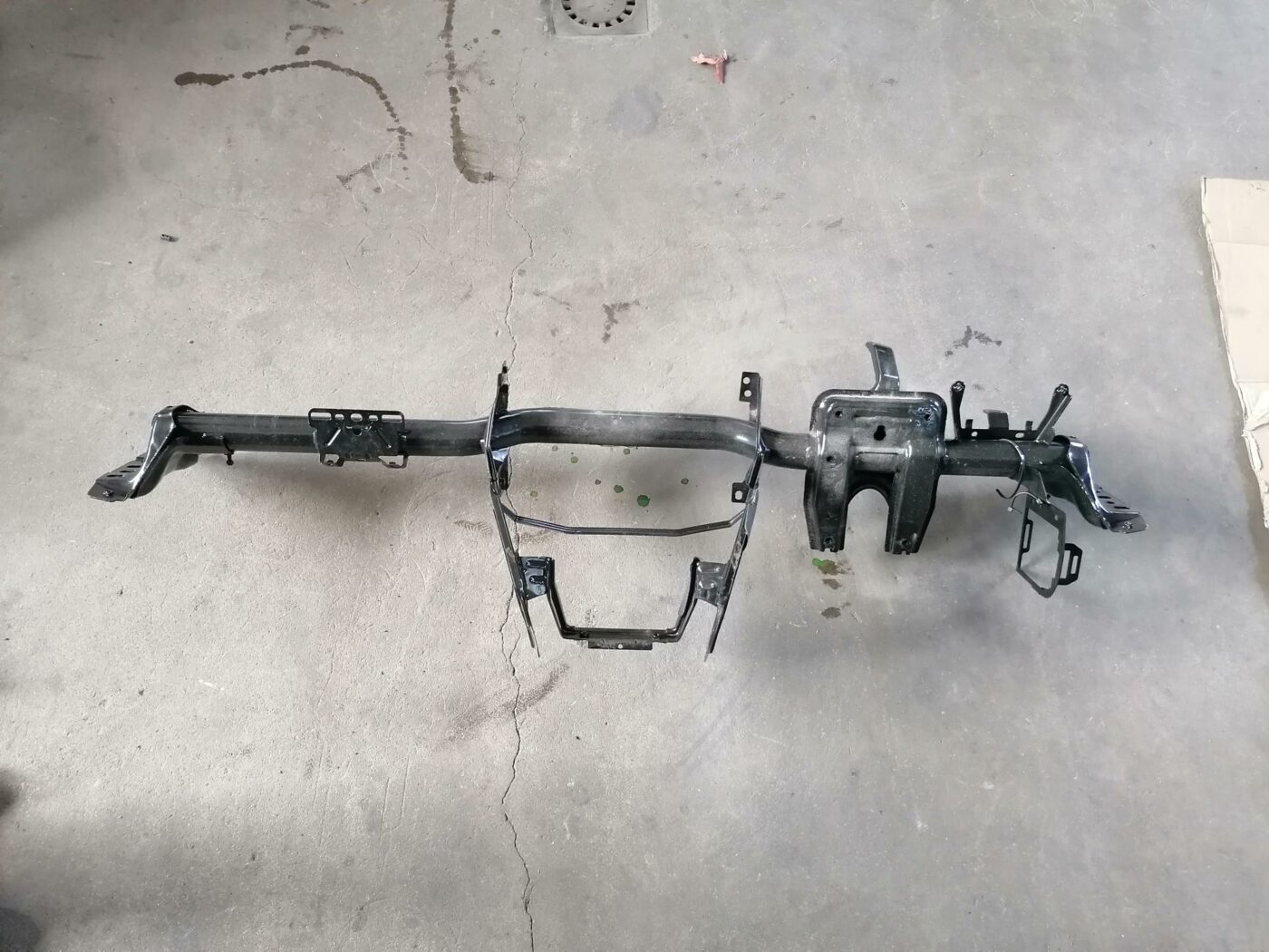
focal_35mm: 27
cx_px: 634
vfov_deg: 51.4
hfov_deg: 65.3
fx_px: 990
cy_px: 476
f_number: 1.8
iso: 320
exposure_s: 1/33.3
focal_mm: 4.75
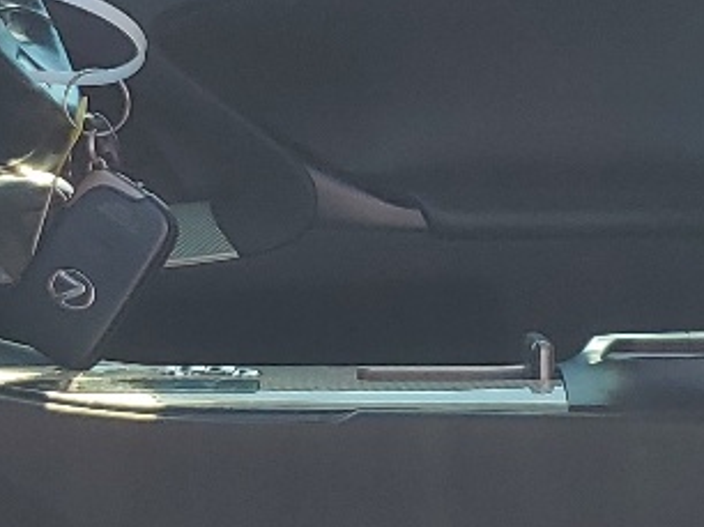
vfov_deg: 10.9
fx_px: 2764
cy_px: 288
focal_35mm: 136
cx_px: 276
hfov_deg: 14.5
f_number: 1.5
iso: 50
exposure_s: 1/1111
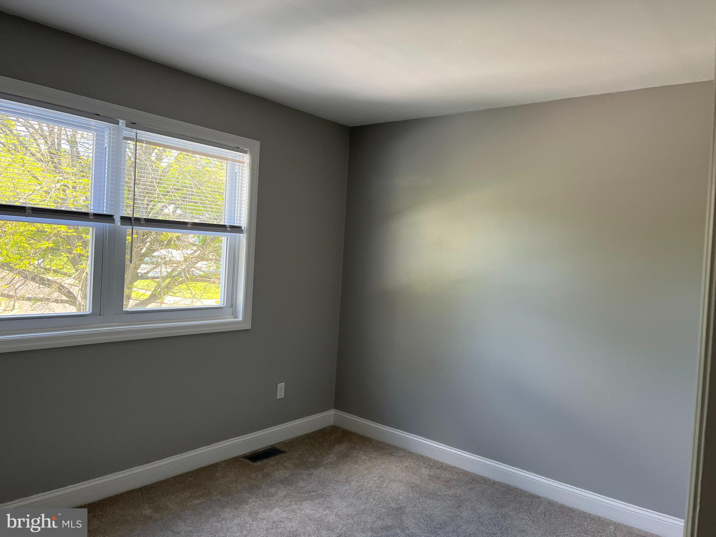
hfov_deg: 67.3
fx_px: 538
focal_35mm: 26
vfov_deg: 53.1
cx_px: 358
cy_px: 268
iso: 100
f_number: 1.6
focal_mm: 5.1
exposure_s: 1/121
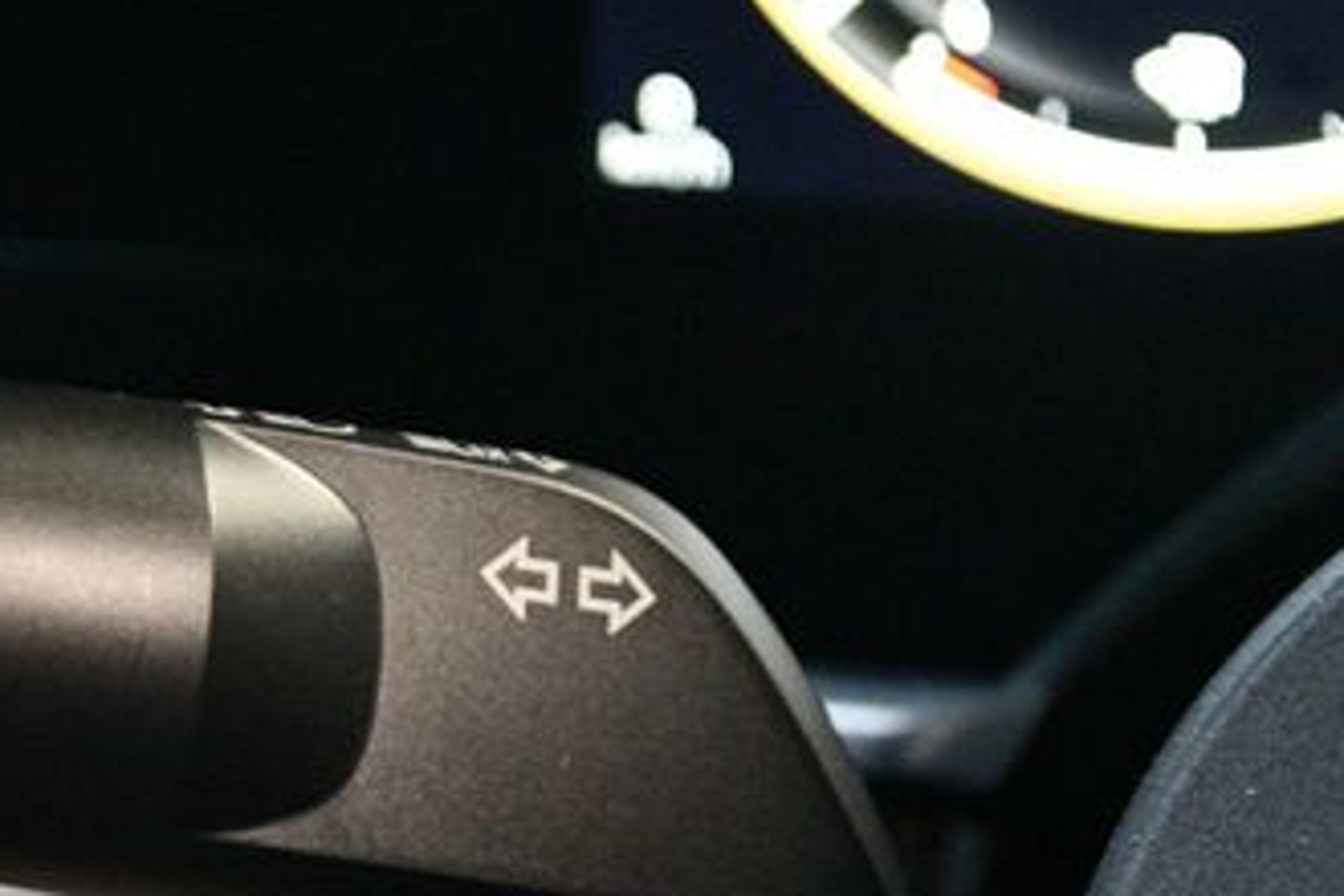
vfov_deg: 8.6
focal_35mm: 159
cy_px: 717
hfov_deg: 12.8
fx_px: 5936
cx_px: 86
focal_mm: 55
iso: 8000
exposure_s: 1/60
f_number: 5.6
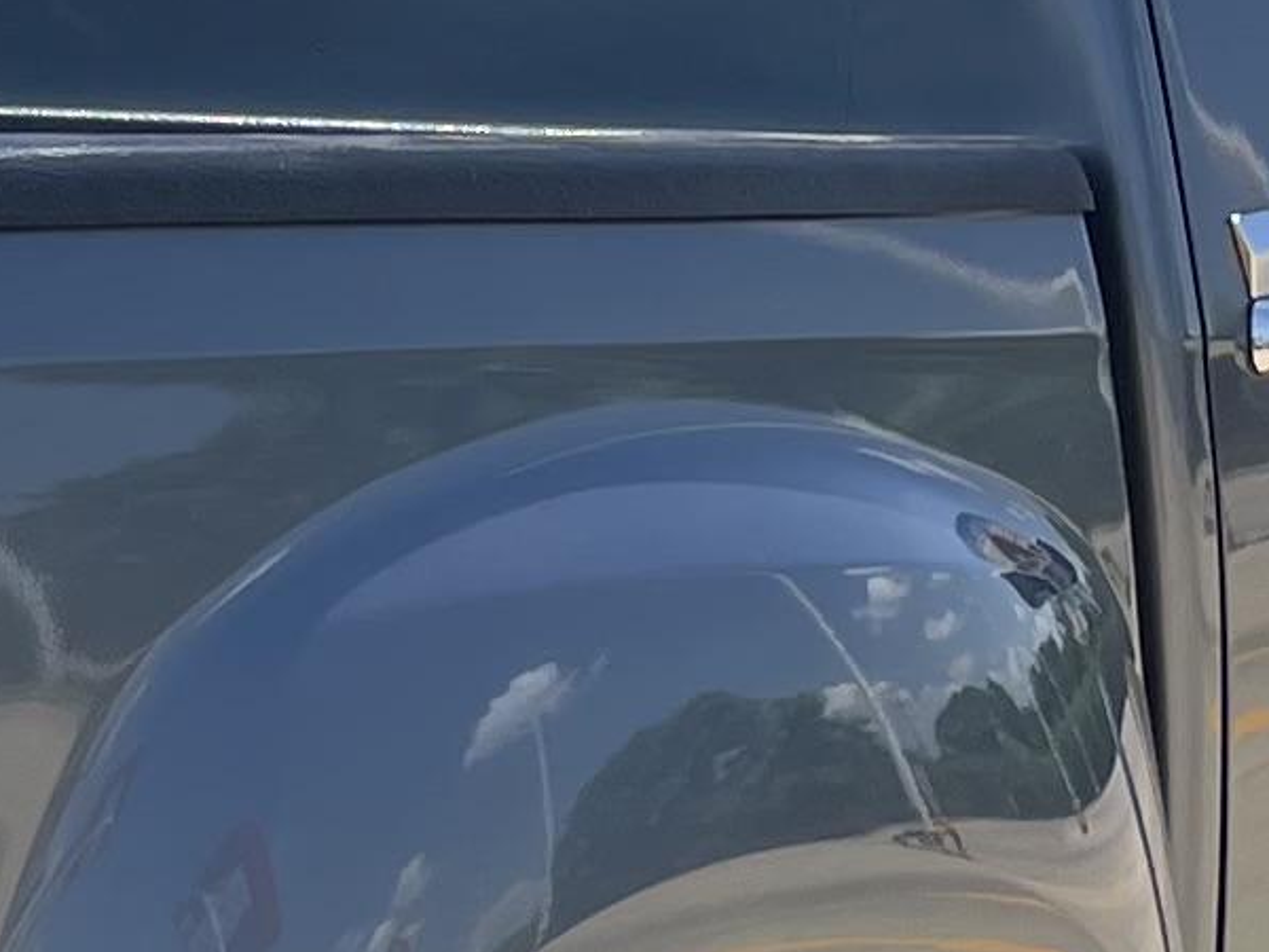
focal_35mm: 168
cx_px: -793
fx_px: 6159
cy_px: 1020
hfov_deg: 11.2
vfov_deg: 8.8
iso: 32
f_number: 1.6
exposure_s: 1/2786
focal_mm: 5.1
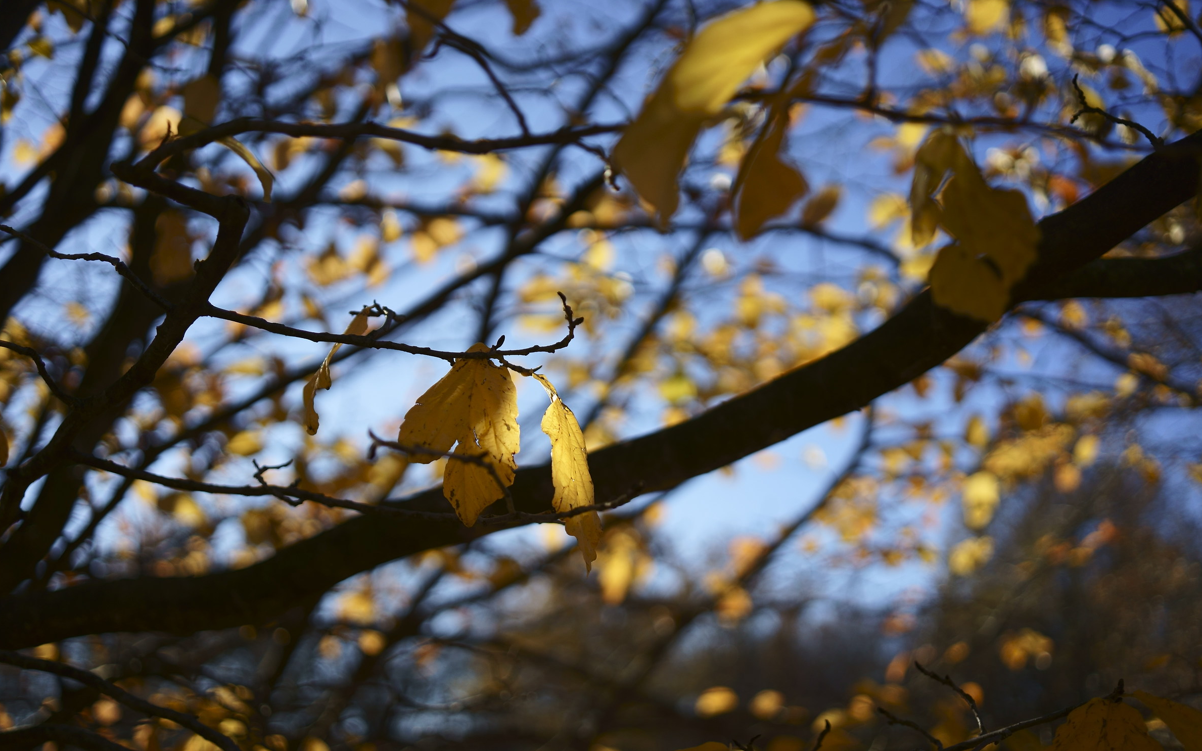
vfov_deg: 35.3
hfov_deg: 54.0
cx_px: 599
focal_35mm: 36
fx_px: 1179
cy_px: 367
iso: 160
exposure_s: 1/3200
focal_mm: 35
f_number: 2.8
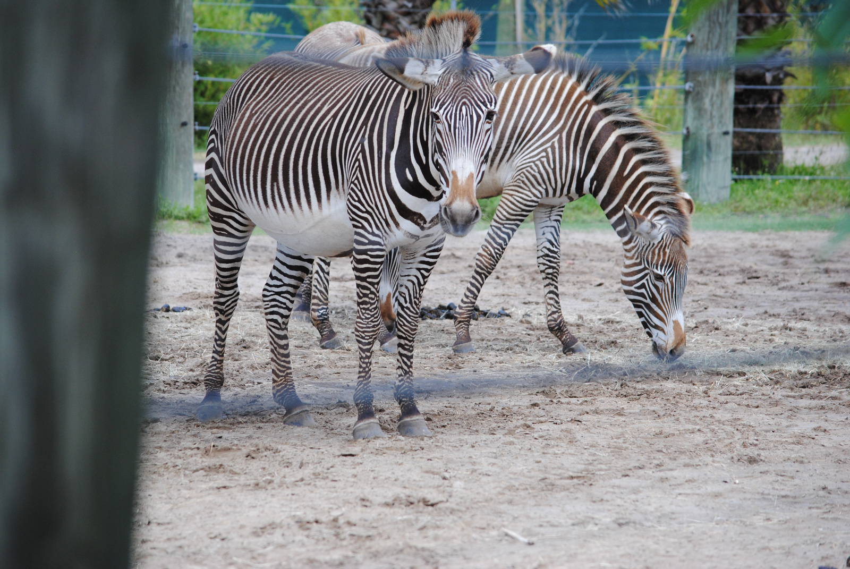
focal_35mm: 210
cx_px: 425
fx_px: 4964
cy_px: 284
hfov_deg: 9.8
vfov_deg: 6.6
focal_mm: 140
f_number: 4.8
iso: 320
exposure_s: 1/500
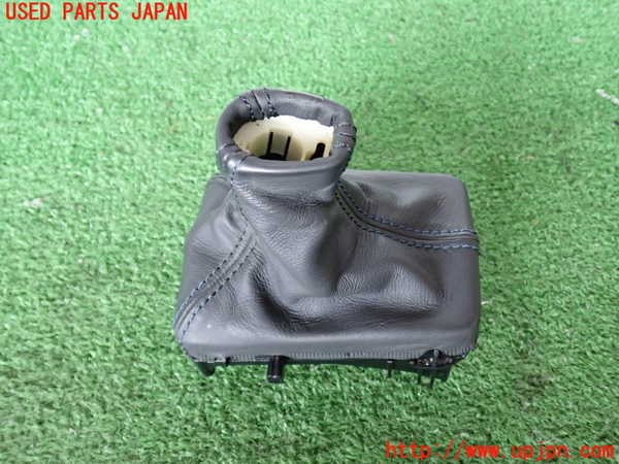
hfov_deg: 56.8
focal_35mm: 32
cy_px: 232
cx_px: 310
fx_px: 572
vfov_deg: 44.2
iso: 400
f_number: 2.4
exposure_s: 1/30
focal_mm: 5.79
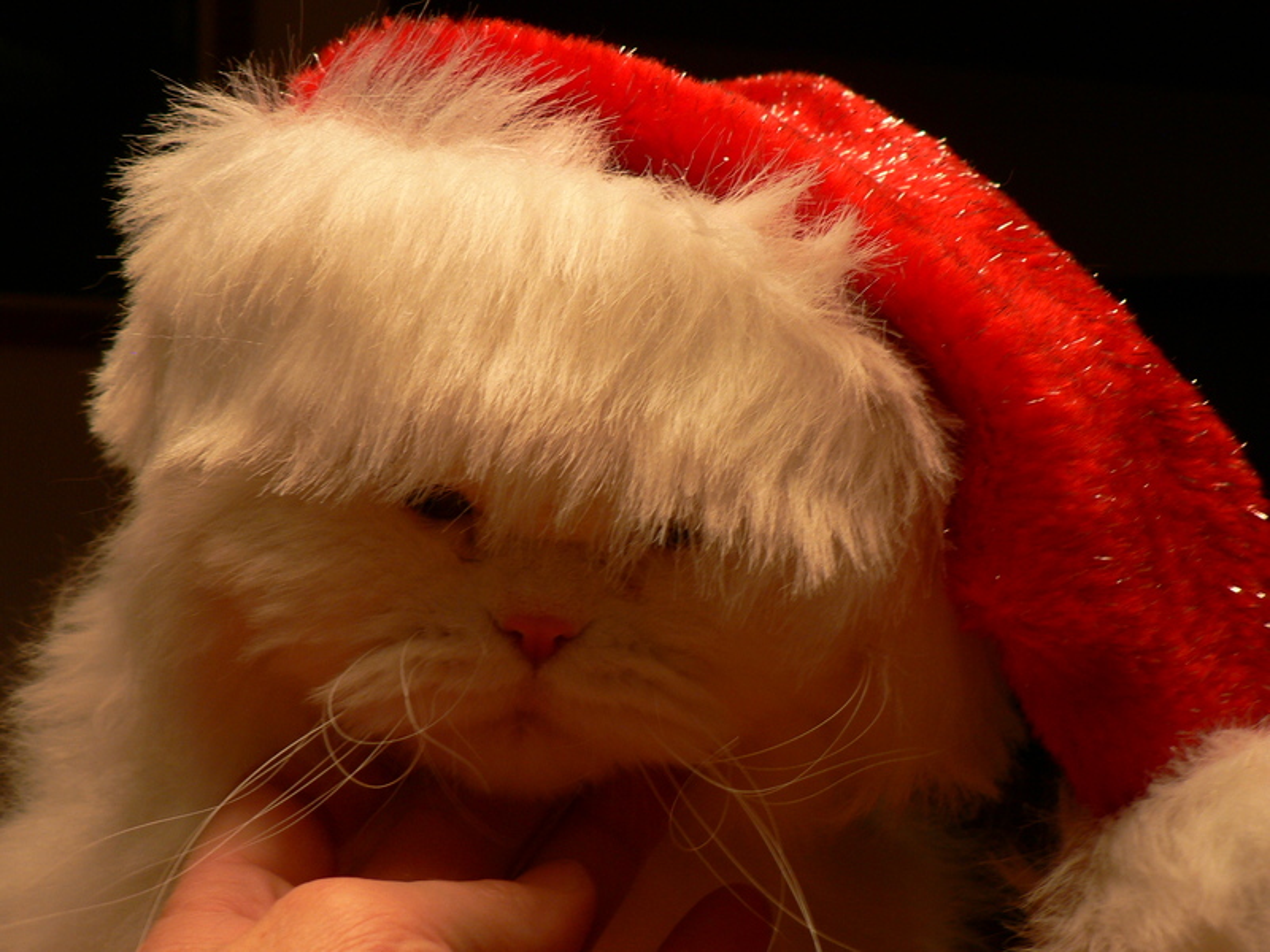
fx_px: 2238
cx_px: 635
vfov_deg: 24.0
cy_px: 476
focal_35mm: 61
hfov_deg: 31.7
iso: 80
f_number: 3.2
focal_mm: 10.2
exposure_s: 1/40
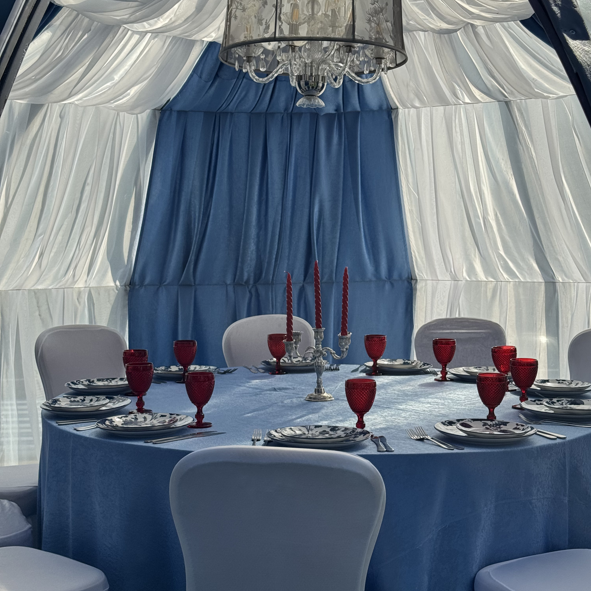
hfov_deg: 30.0
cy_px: 293
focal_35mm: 57
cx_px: 298
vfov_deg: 30.0
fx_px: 1101
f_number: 1.78
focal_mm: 6.76
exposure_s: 1/6410
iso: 64
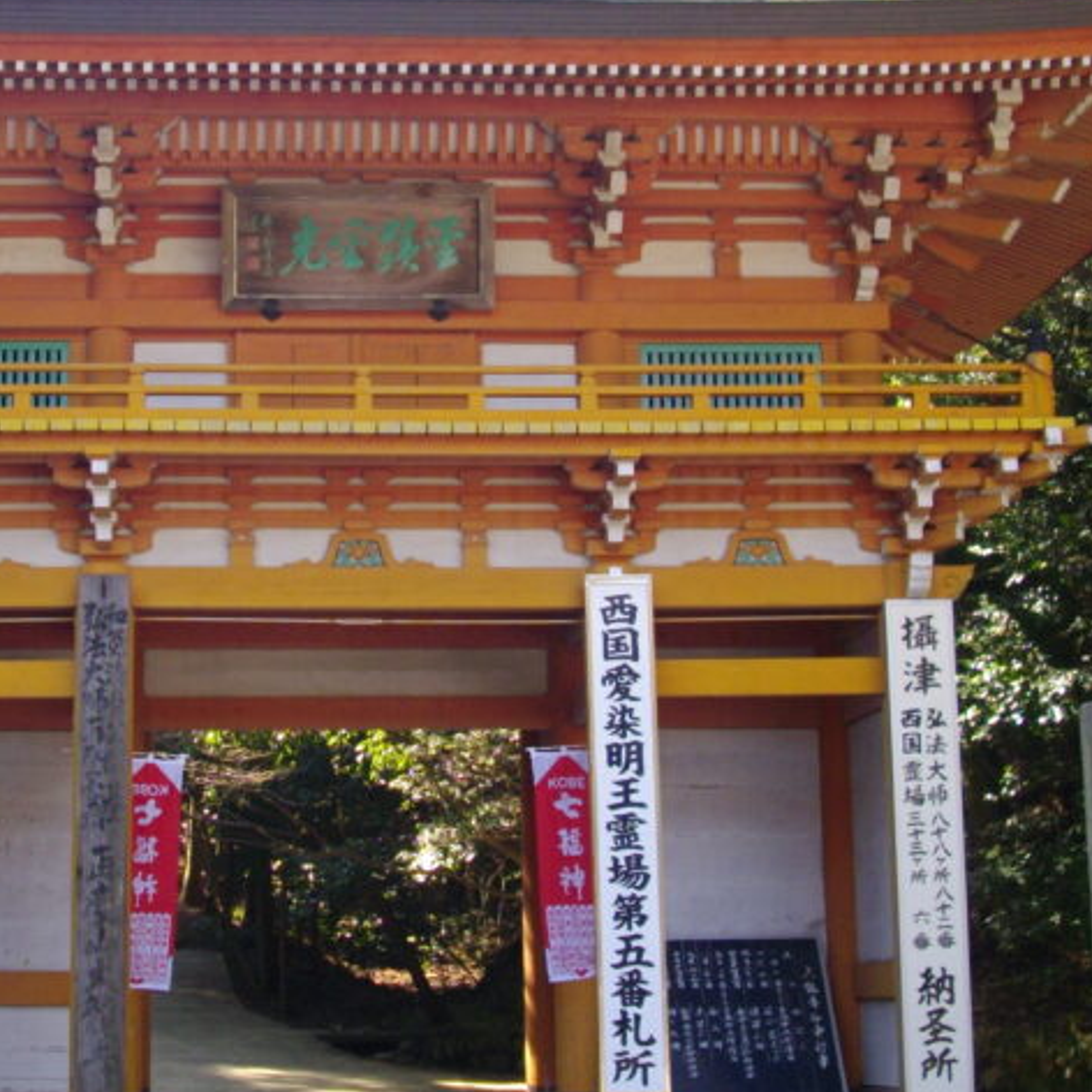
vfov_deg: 24.3
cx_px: 252
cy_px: 430
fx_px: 2534
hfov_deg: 24.0
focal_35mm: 71
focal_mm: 6.2
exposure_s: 1/160
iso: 100
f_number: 2.8
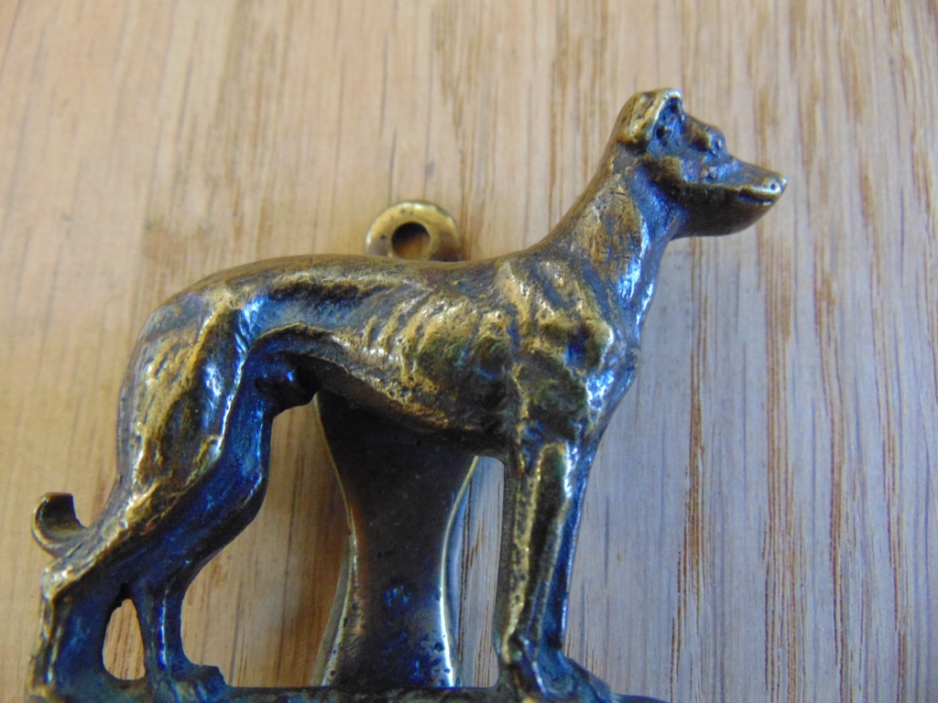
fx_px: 677
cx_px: 469
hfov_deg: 69.4
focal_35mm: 25
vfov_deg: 54.9
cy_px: 352
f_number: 3
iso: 500
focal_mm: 4.5
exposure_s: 1/30
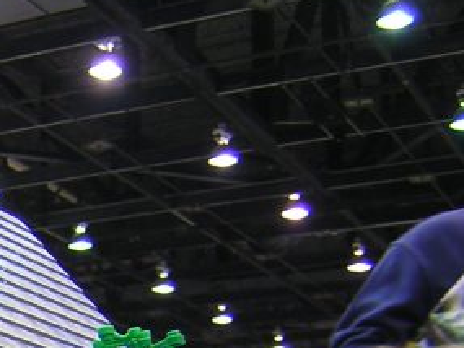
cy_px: 444
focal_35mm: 101
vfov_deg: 14.1
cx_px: -132
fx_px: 1354
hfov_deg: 18.2
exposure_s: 1/3.8
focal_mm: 4.7
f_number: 2.6
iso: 100
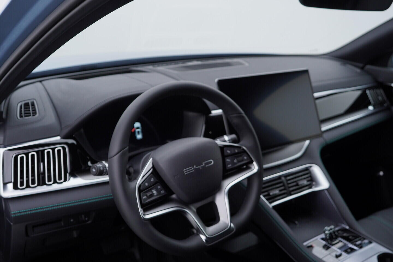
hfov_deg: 53.1
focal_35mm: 36
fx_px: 393
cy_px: 131
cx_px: 196
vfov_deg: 36.9
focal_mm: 24
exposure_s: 1/60
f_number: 4
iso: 125
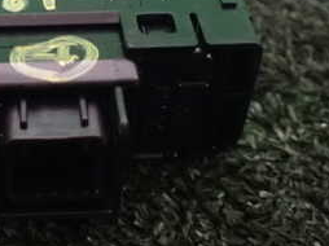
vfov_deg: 20.4
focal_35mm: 71
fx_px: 674
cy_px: 44
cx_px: 41
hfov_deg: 26.6
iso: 1600
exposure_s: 1/8
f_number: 2.3
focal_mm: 5.4
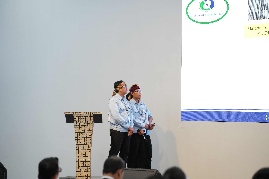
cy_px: 90
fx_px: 919
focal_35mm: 123
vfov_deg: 11.1
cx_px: 134
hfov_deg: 16.7
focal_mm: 123
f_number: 3.5
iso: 2500
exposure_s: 1/320
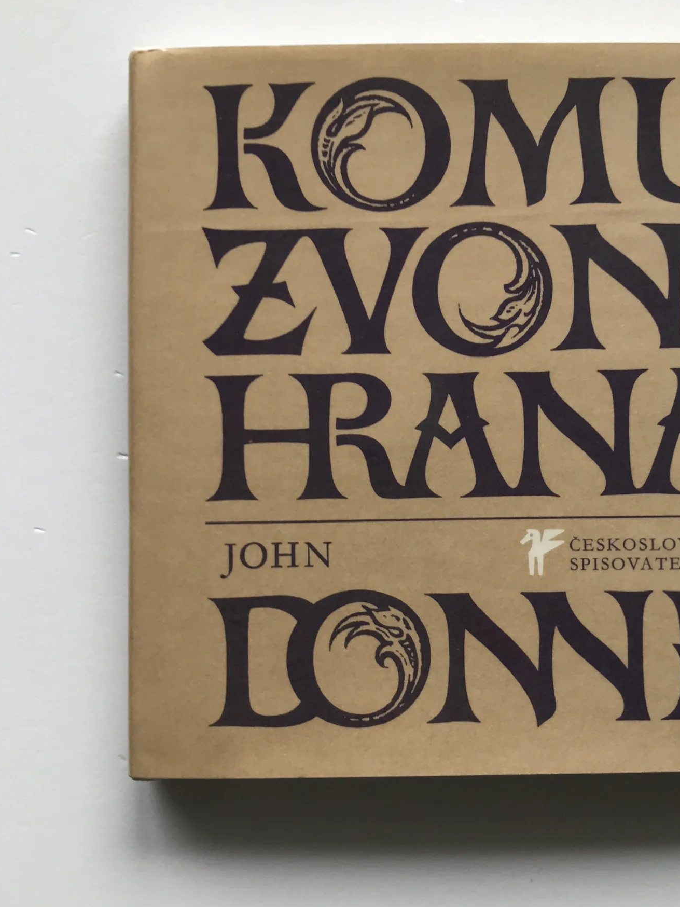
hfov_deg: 34.8
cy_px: 468
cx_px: 450
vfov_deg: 45.8
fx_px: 1074
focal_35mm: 41
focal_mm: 3.99
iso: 40
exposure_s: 1/100
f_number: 1.8
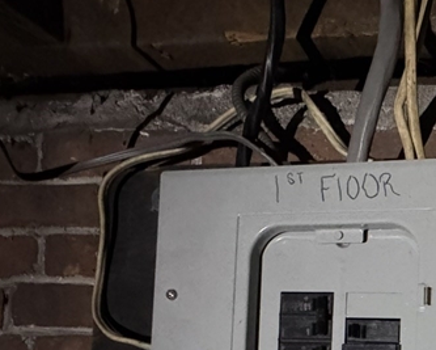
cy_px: 443
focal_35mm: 42
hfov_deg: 34.5
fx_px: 542
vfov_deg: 29.5
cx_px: 530
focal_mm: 2.22
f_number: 2.2
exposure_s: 1/41
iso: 1250
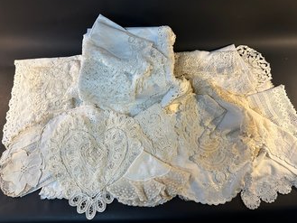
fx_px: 215
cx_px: 154
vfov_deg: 54.9
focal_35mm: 25
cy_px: 110
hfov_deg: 69.3
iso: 160
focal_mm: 6.86
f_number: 1.78
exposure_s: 1/120
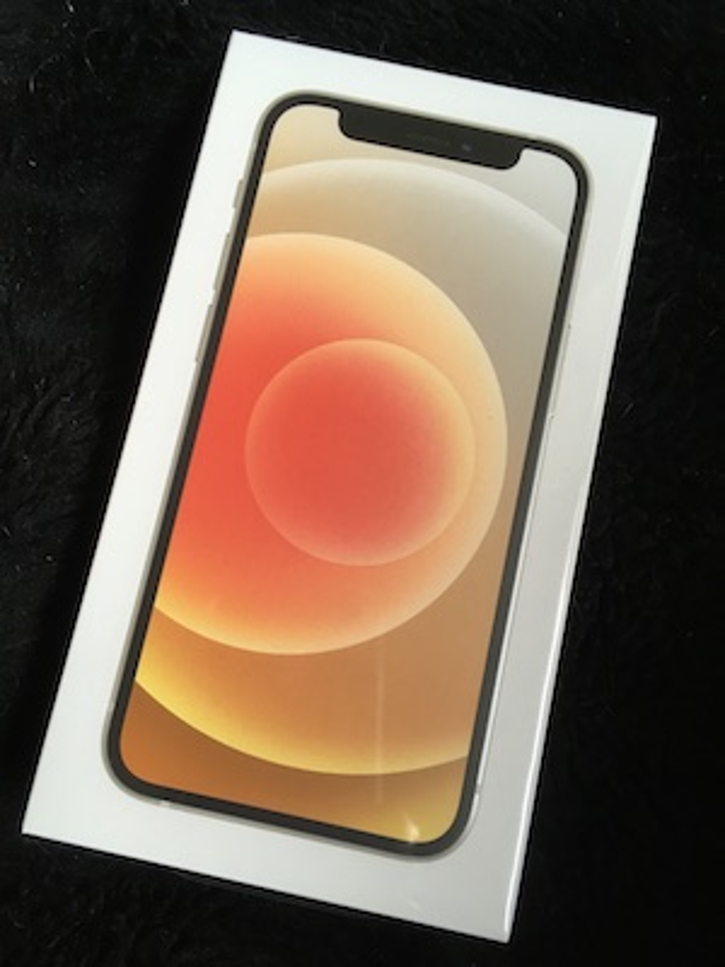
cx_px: 362
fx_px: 810
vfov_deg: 61.7
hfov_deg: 48.2
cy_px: 484
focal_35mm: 29
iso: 32
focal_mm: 4.15
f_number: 2.2
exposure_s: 1/33
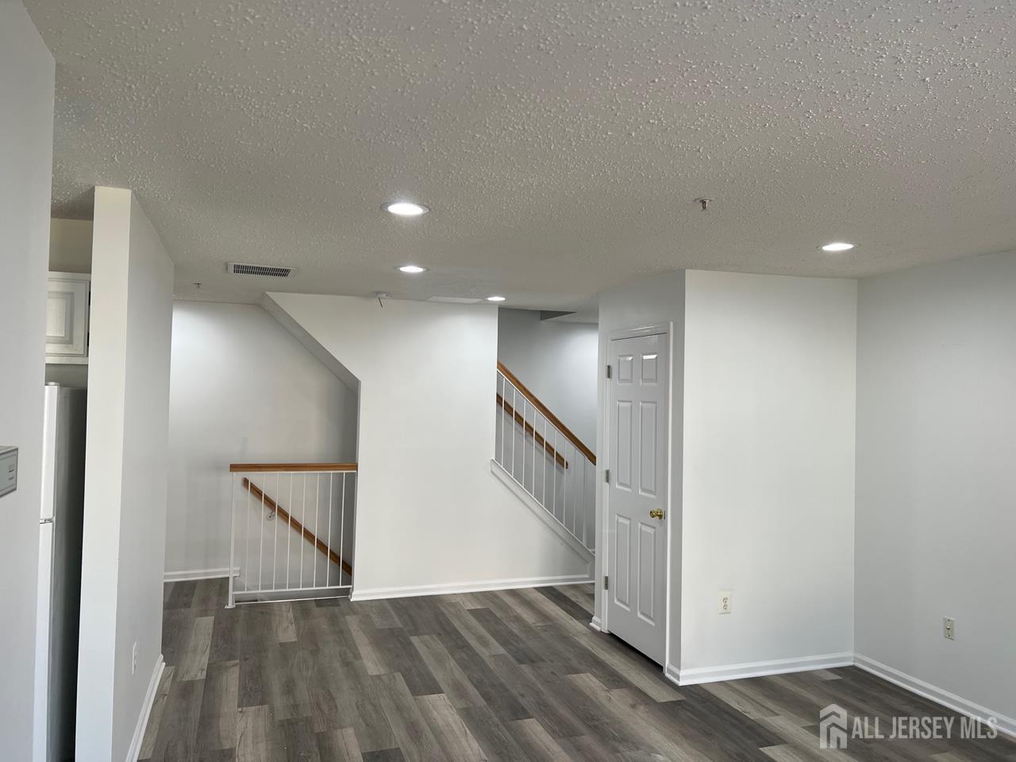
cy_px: 381
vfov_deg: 53.1
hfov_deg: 67.3
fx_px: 763
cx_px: 508
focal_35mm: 26
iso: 64
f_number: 1.5
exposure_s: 1/121
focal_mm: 5.7
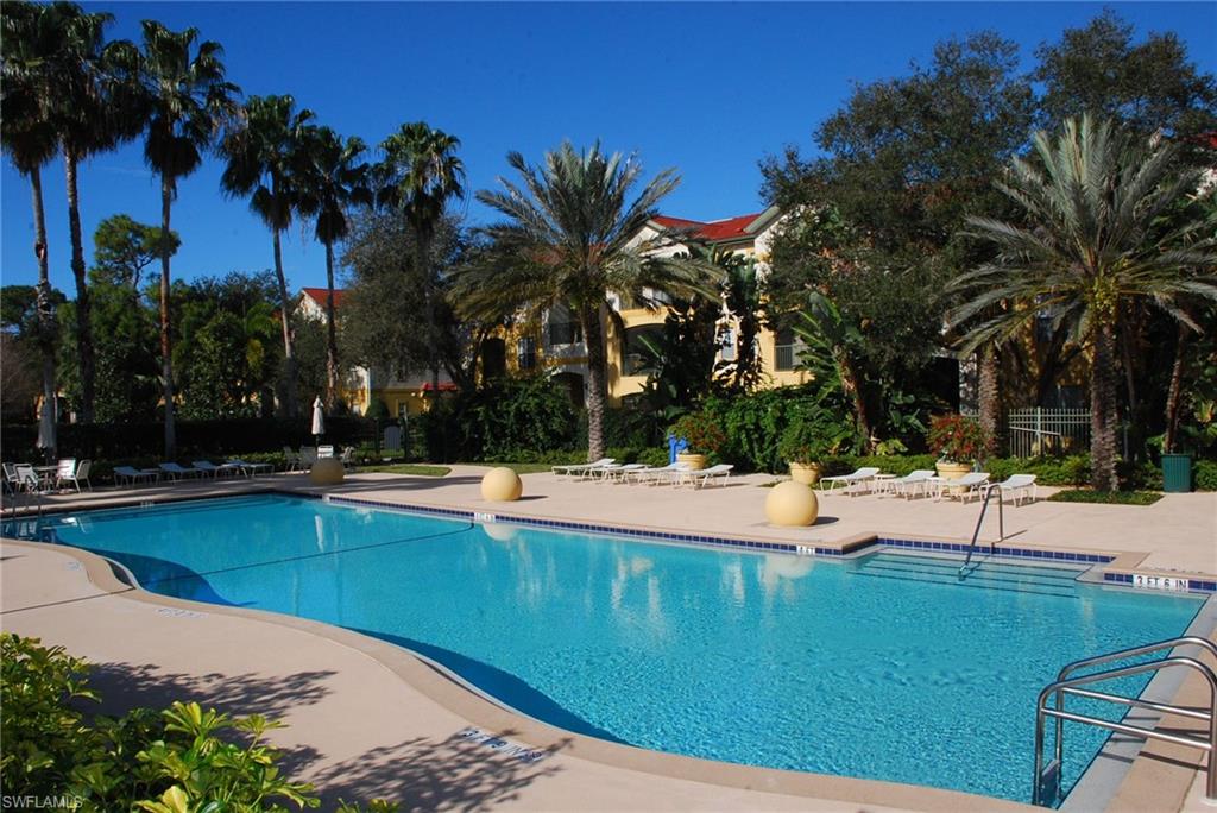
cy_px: 406
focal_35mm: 27
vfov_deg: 48.0
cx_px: 608
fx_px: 913
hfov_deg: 67.4
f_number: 22
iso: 400
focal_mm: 18
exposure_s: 1/200
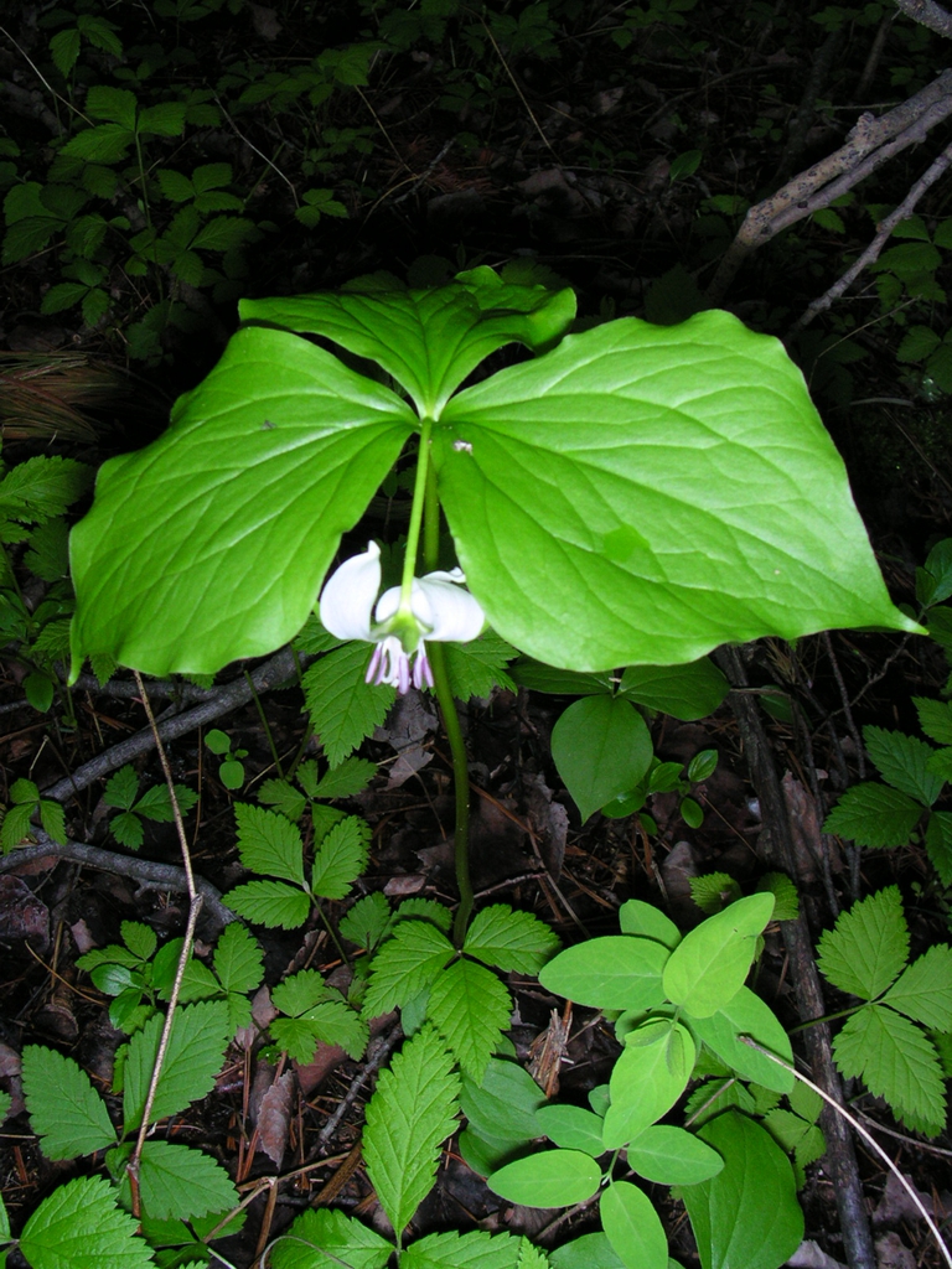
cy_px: 634
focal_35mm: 37
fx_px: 1357
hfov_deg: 38.7
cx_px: 476
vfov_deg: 50.1
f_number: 4.5
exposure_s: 1/60
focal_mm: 5.6
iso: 100
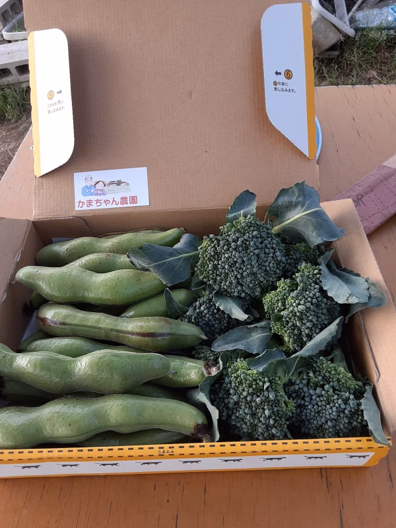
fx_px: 412
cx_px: 198
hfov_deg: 51.4
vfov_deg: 65.3
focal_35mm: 27
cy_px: 264
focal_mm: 2.91
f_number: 1.9
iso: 40
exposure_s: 1/100
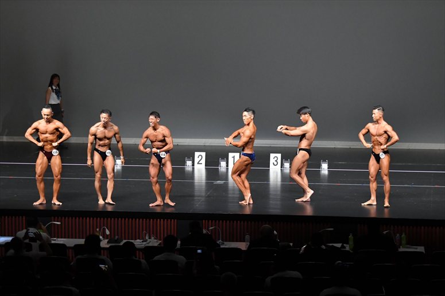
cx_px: 222
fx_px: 1520
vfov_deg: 11.1
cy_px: 148
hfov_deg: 16.7
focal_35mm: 123
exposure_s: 1/400
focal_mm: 82
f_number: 5.6
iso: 5000
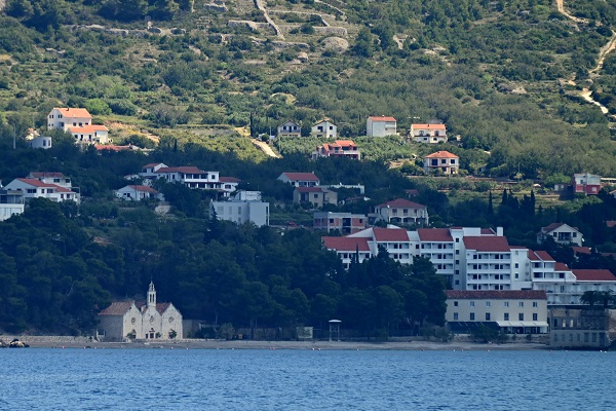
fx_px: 8127
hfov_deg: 4.3
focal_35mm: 475
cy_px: 146
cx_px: 140
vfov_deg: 2.9
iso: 400
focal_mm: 300
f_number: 5.6
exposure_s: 1/1000
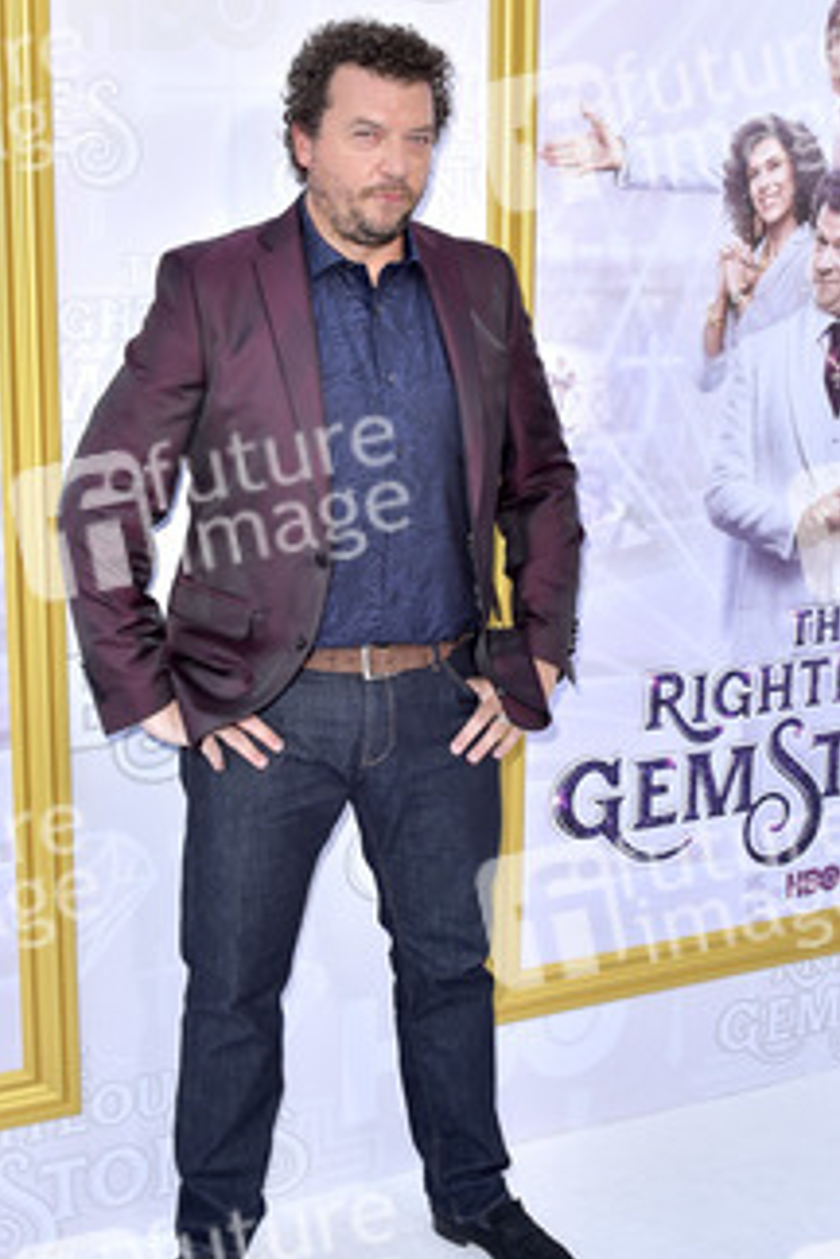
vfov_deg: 46.3
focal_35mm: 42
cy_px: 703
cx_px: 325
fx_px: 1470
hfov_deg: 31.8
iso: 320
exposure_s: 1/250
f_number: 7.1
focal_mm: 34
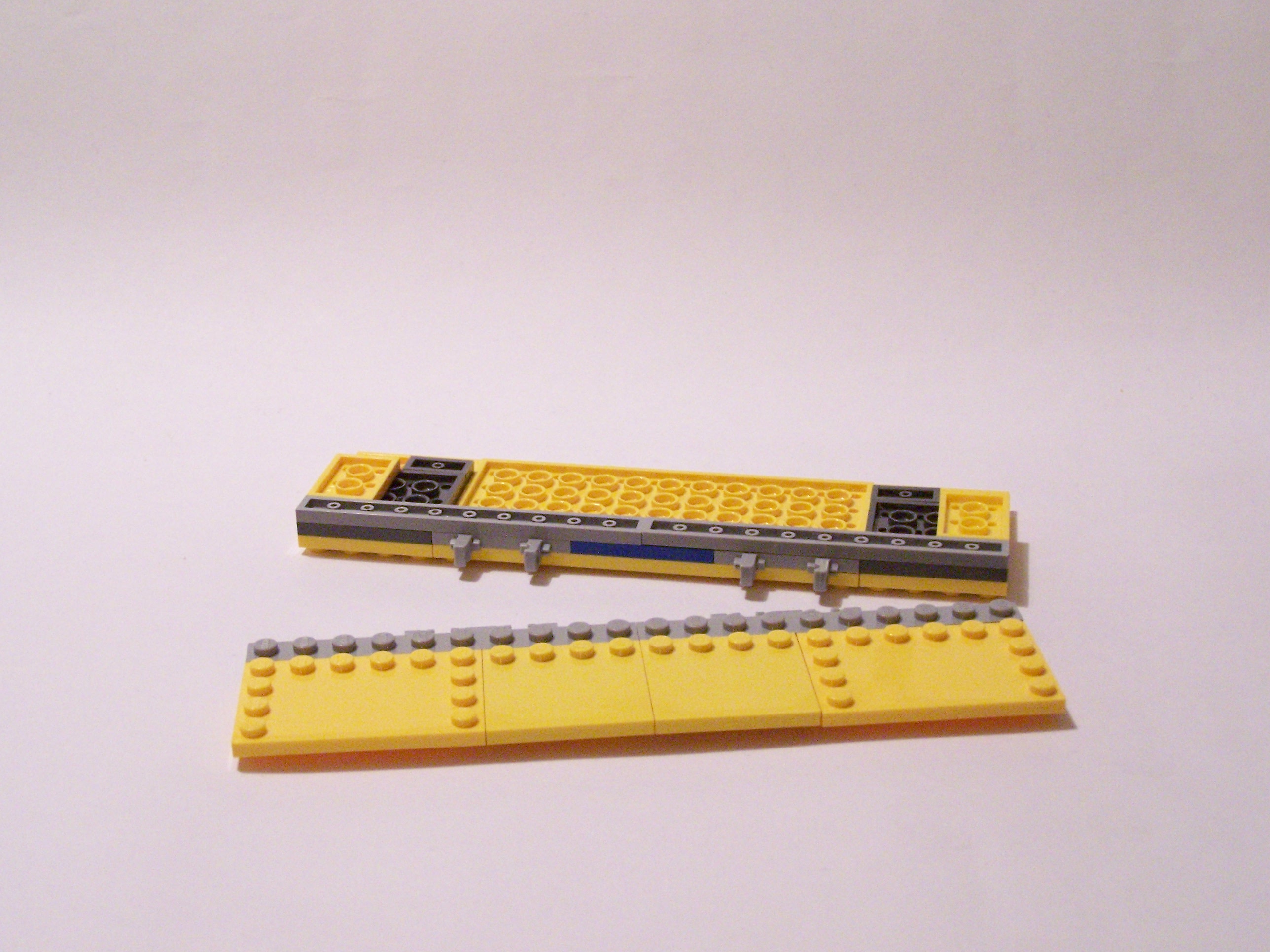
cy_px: 476
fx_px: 2165
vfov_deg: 24.8
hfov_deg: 32.7
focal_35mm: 59
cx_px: 635
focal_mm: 9.8
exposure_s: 1/20
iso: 400
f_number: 3.1
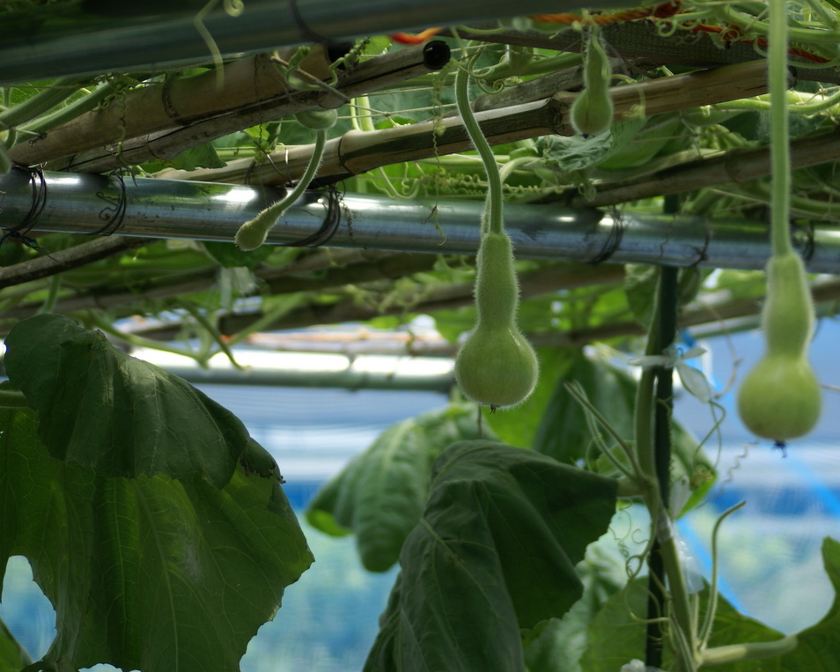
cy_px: 335
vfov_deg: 13.0
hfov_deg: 16.2
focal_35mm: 119
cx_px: 496
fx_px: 2958
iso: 100
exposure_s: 1/250
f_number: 4.5
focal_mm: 70
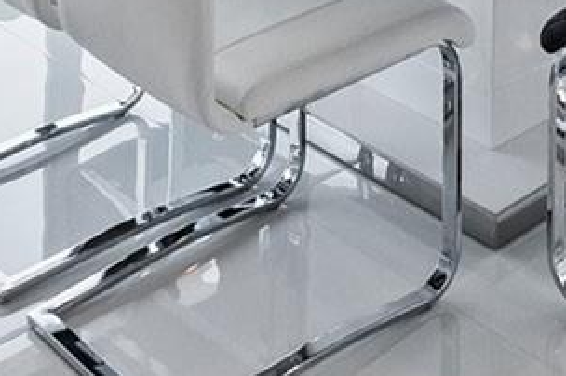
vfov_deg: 13.4
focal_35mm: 79
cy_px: -490
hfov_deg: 25.3
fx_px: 1241
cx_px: 436
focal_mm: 10
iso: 200
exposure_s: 1/40
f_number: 8
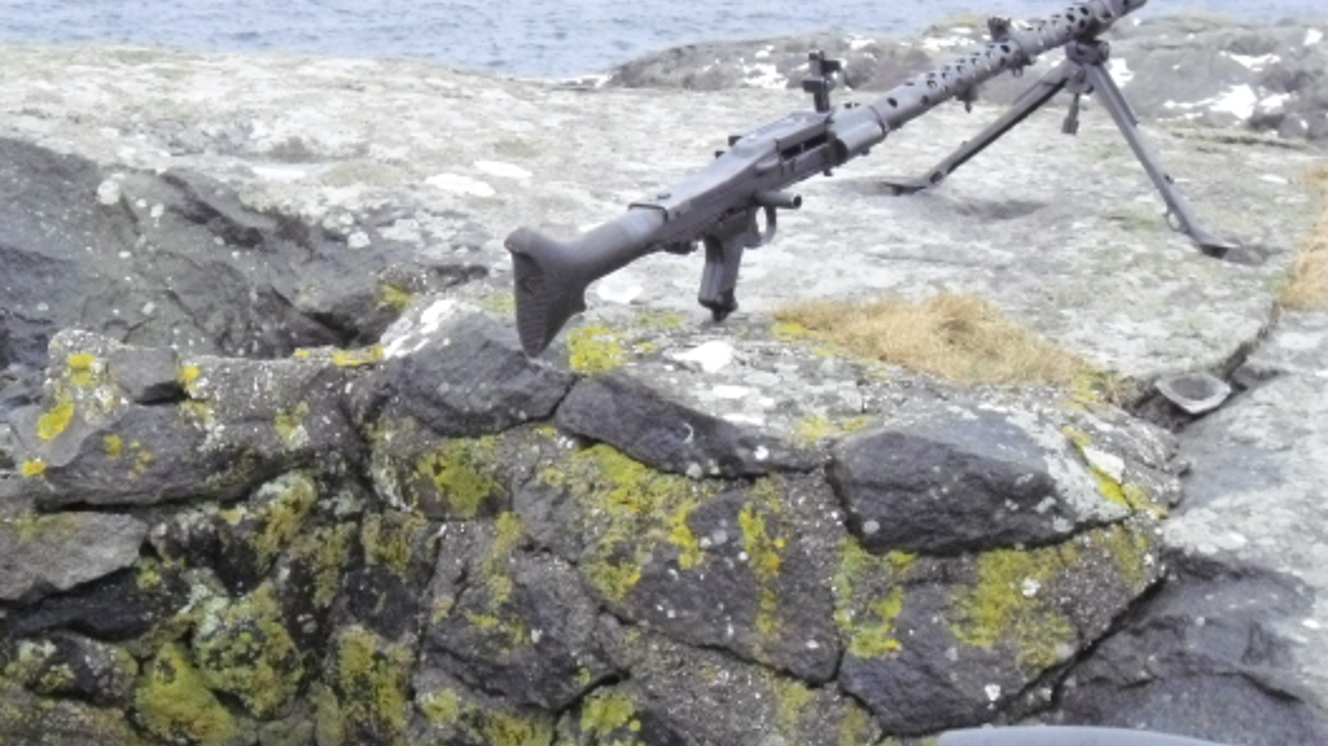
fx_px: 3027
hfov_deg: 24.7
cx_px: 524
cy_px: 494
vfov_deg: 14.0
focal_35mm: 86
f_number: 3.8
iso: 800
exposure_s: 1/125
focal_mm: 10.7
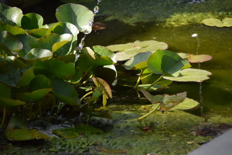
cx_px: 116
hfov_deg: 6.9
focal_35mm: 300
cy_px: 78
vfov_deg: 4.6
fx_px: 1934
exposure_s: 1/4000
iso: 3200
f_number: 6.3
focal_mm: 200
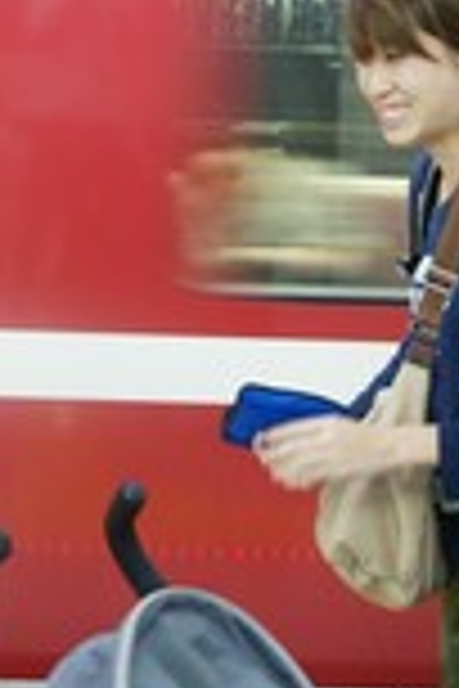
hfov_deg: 13.8
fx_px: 1893
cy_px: 83
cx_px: 180
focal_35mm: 99
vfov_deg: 20.2
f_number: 4.5
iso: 800
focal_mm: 24
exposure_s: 1/30
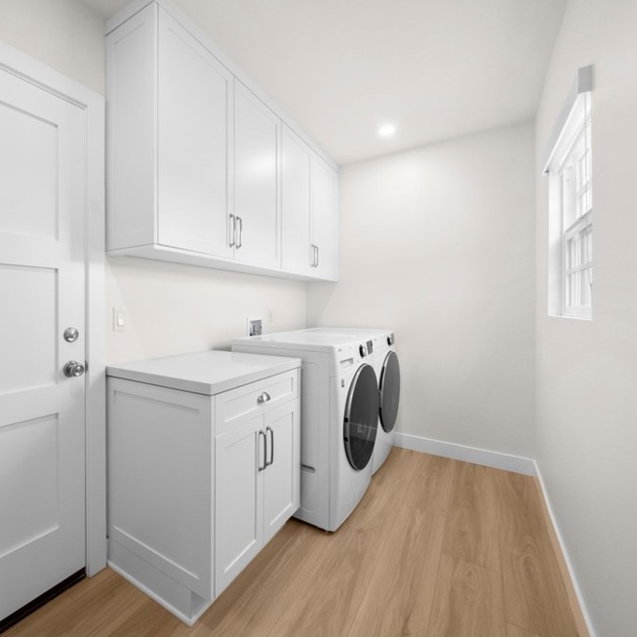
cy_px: 311
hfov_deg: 85.9
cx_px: 243
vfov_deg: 87.4
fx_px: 333
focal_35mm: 16
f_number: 8
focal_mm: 12
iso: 400
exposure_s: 1/8
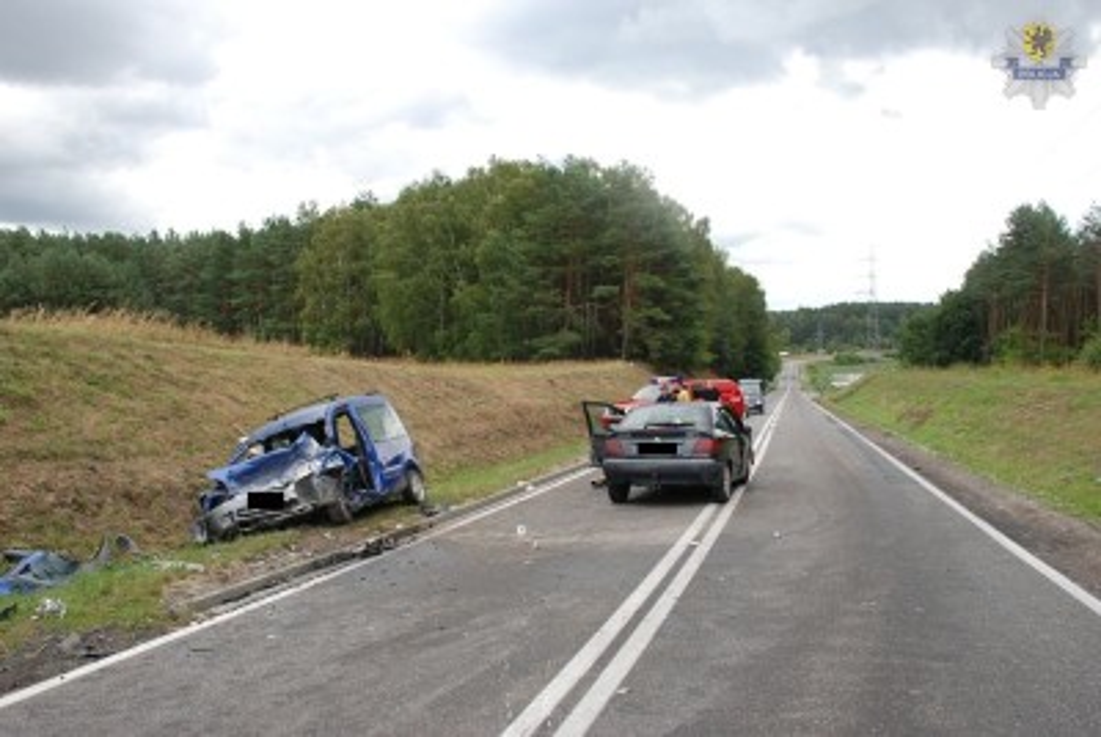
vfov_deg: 43.7
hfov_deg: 61.9
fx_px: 919
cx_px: 550
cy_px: 368
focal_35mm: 30
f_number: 8
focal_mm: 20
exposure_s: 1/250
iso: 400
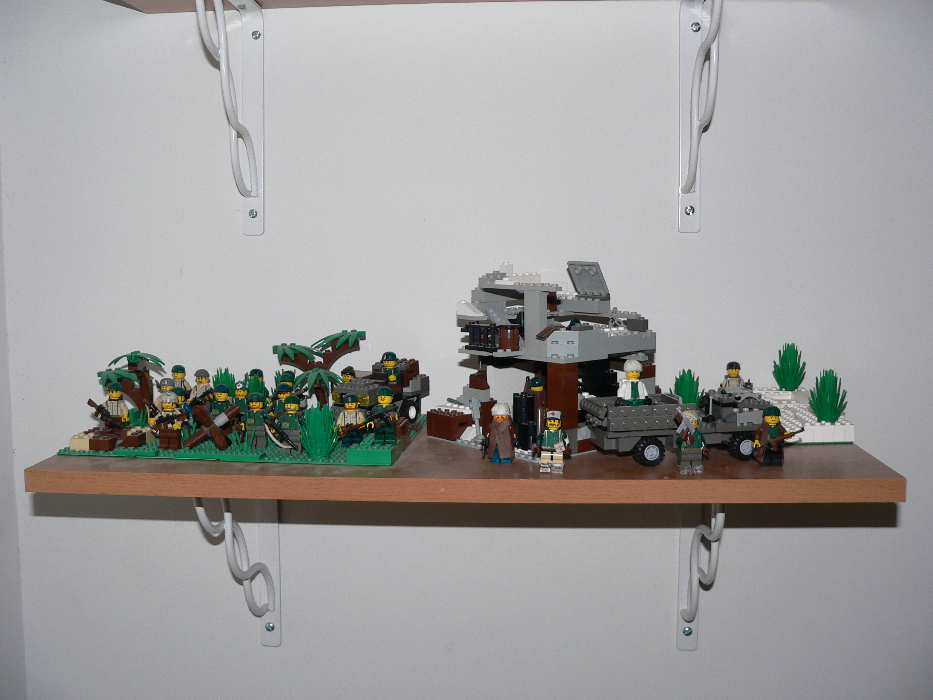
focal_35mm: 38
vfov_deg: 37.7
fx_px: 1024
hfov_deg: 49.0
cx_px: 466
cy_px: 350
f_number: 2.8
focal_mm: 6.3
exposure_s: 1/60
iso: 100
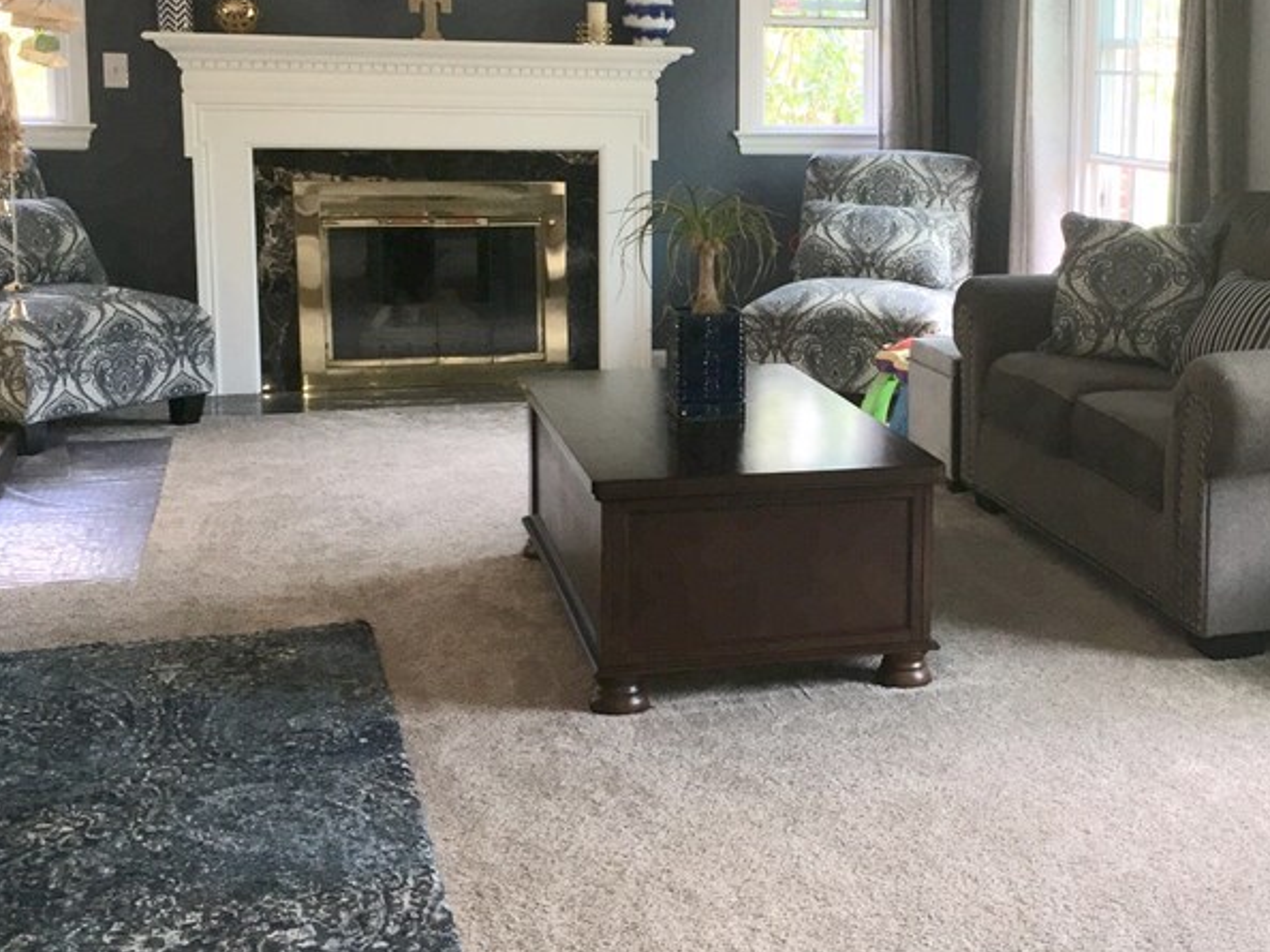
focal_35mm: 50
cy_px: 325
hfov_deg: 37.3
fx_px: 1834
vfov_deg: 28.9
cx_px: 941
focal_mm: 4.15
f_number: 2.2
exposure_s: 1/30
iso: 32
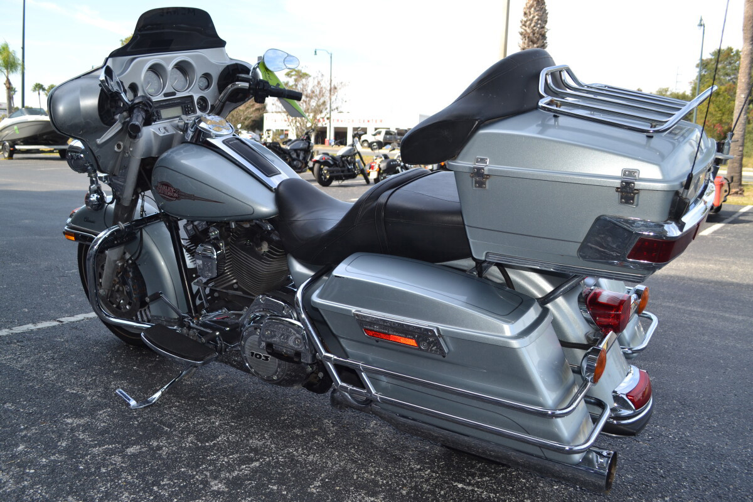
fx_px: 627
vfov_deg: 43.6
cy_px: 251
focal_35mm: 30
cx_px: 376
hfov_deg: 61.9
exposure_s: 1/200
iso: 100
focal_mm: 20
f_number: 5.6
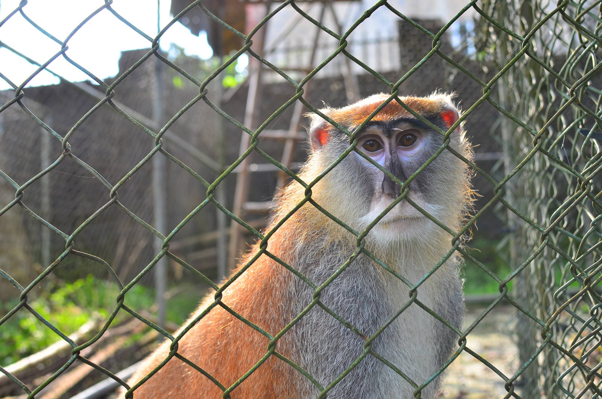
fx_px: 876
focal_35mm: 52
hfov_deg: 37.9
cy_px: 200
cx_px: 301
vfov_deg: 25.6
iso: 100
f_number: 4.5
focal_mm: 35
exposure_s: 1/80
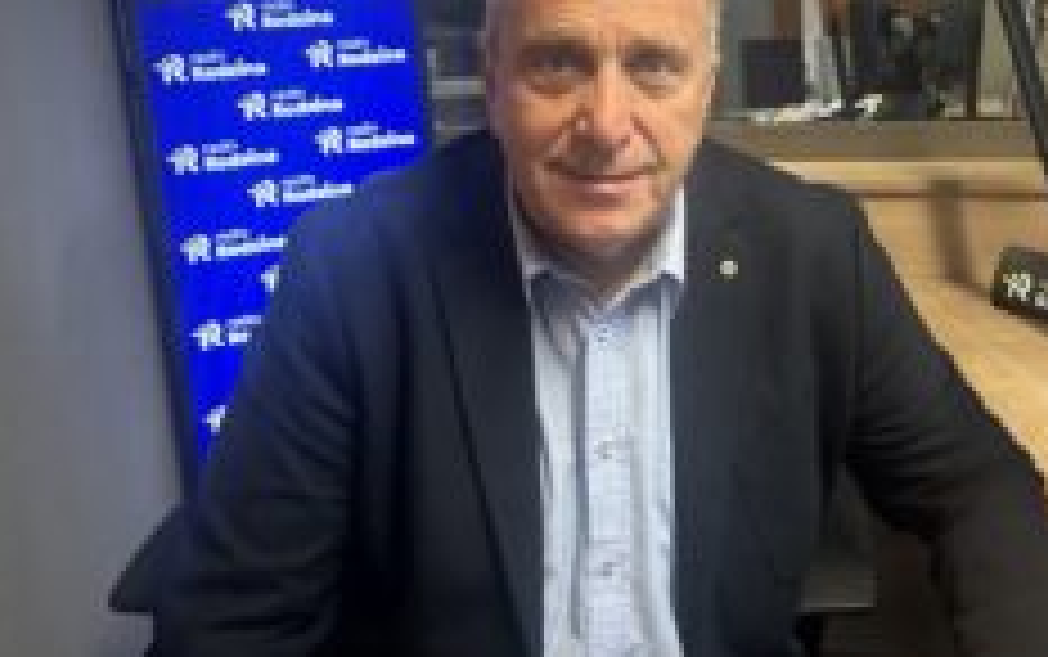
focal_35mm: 42
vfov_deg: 30.1
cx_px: 708
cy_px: 162
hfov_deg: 46.3
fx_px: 1200
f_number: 1.5
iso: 250
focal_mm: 5.7
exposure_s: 1/50
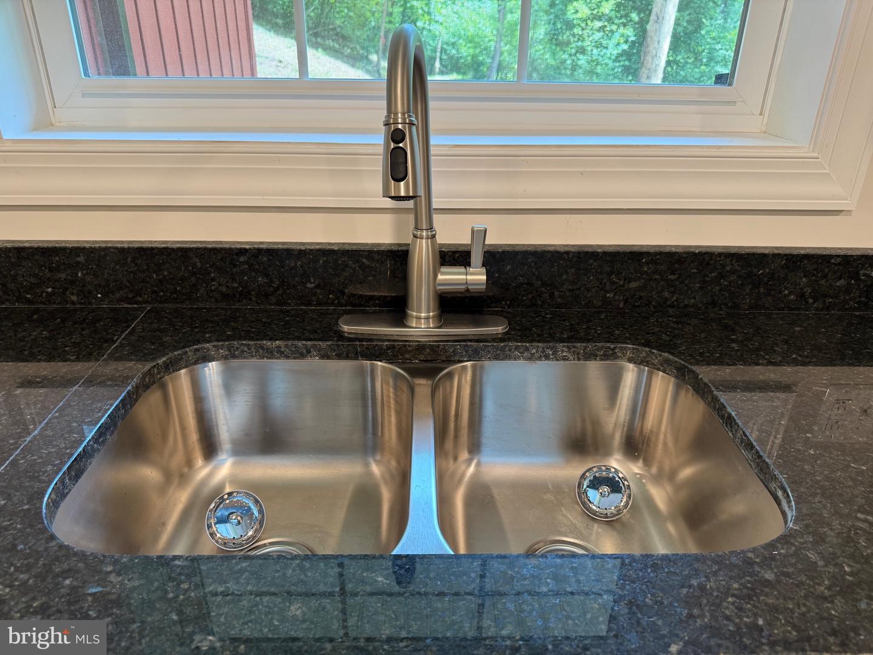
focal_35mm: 24
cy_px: 328
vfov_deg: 56.8
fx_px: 605
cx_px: 436
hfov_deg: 71.6
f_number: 1.78
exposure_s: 1/60
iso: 200
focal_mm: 6.76
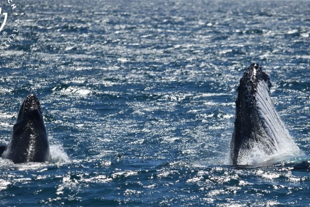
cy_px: 110
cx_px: 140
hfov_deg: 4.1
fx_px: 4313
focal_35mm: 501
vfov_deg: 2.7
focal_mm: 420
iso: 640
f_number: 6
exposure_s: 1/8000
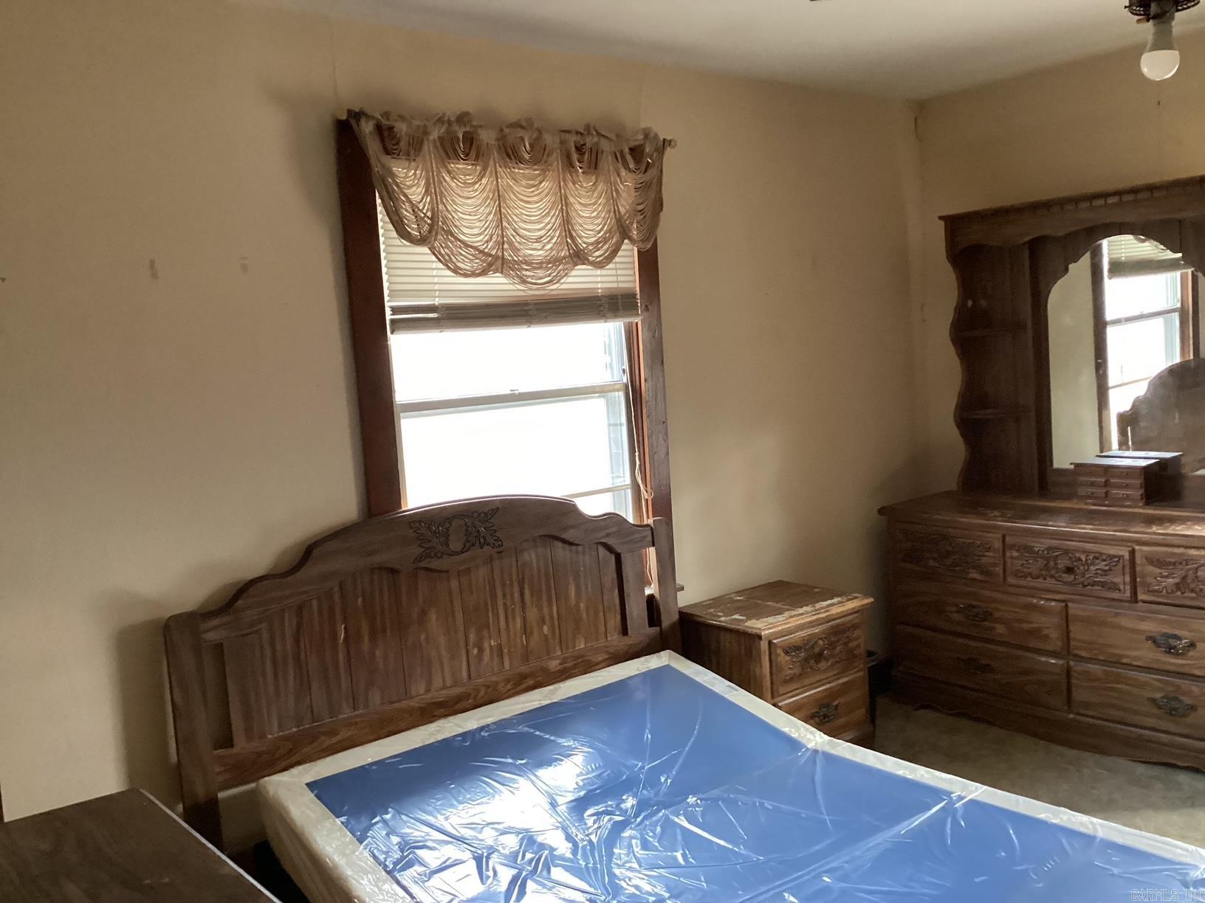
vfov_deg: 45.4
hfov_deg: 58.4
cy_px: 452
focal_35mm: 31
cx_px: 602
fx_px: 1079
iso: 400
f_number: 2.4
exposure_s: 1/40
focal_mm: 3.3
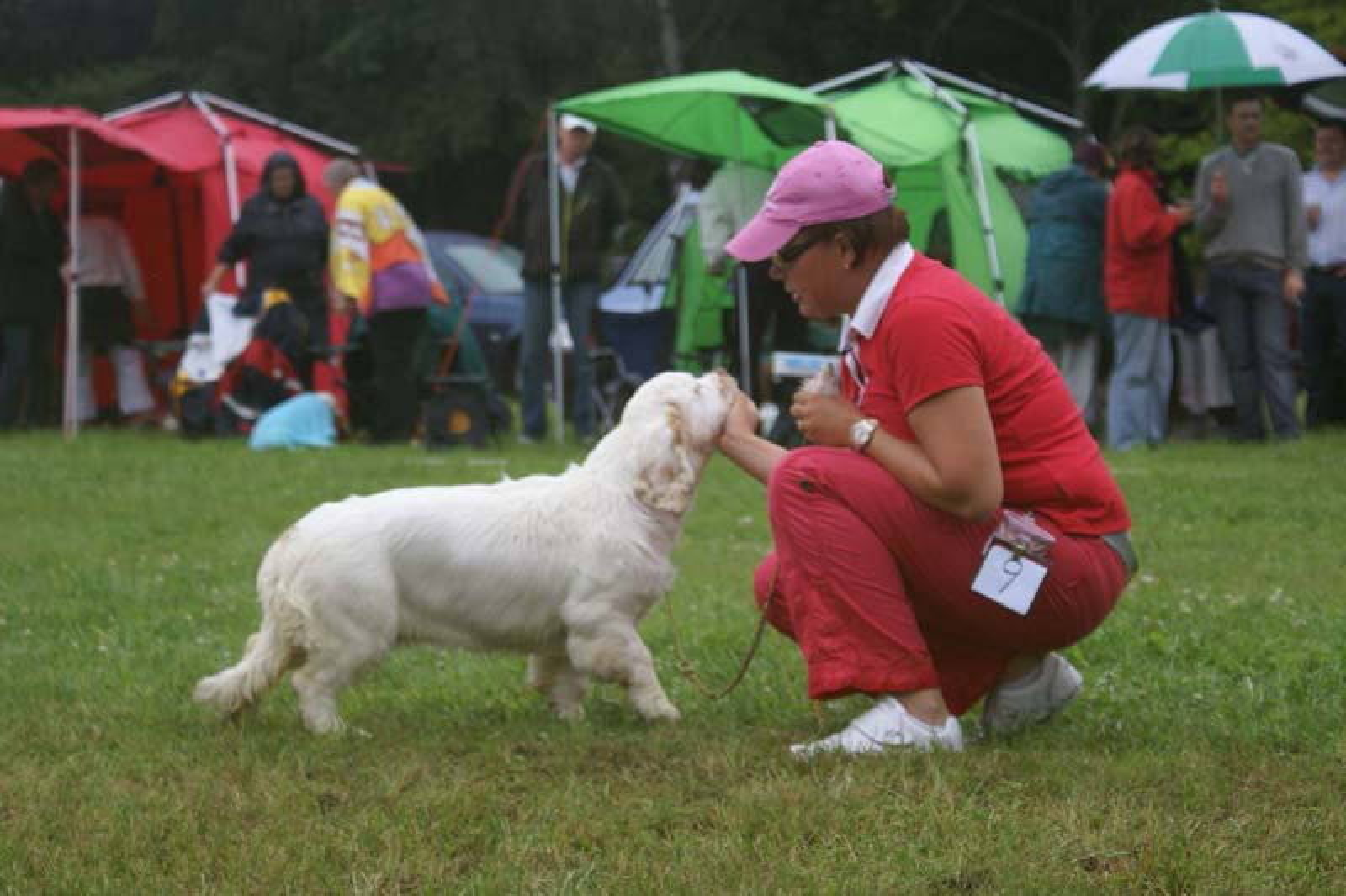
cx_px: 673
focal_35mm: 105
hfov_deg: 19.5
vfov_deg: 13.0
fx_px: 3925
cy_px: 448
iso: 100
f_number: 6.3
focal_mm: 70
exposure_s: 1/160
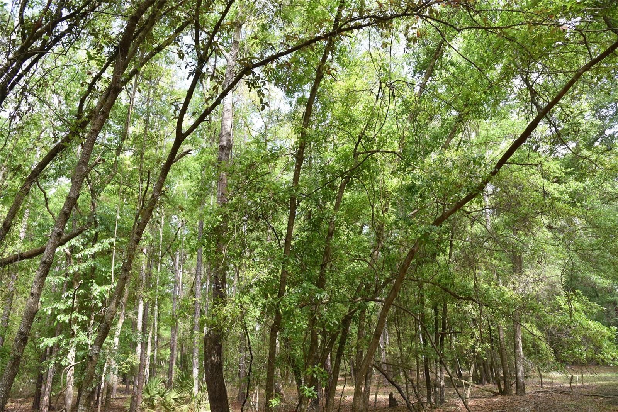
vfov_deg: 53.1
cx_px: 309
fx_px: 412
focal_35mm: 24
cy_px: 206
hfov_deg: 73.7
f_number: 8
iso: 1250
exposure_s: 1/250
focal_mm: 24
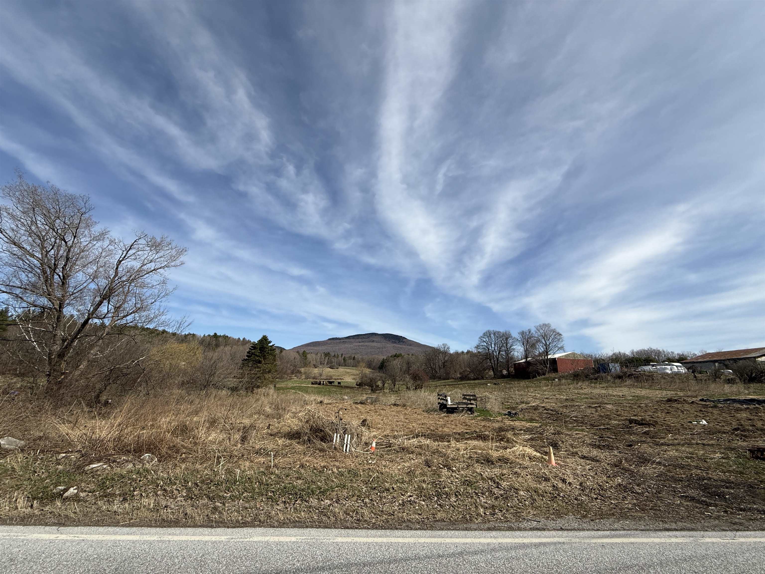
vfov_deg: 85.7
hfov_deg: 102.1
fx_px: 309
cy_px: 287
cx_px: 382
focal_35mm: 14
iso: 50
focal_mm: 2.22
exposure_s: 1/3125
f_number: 2.2
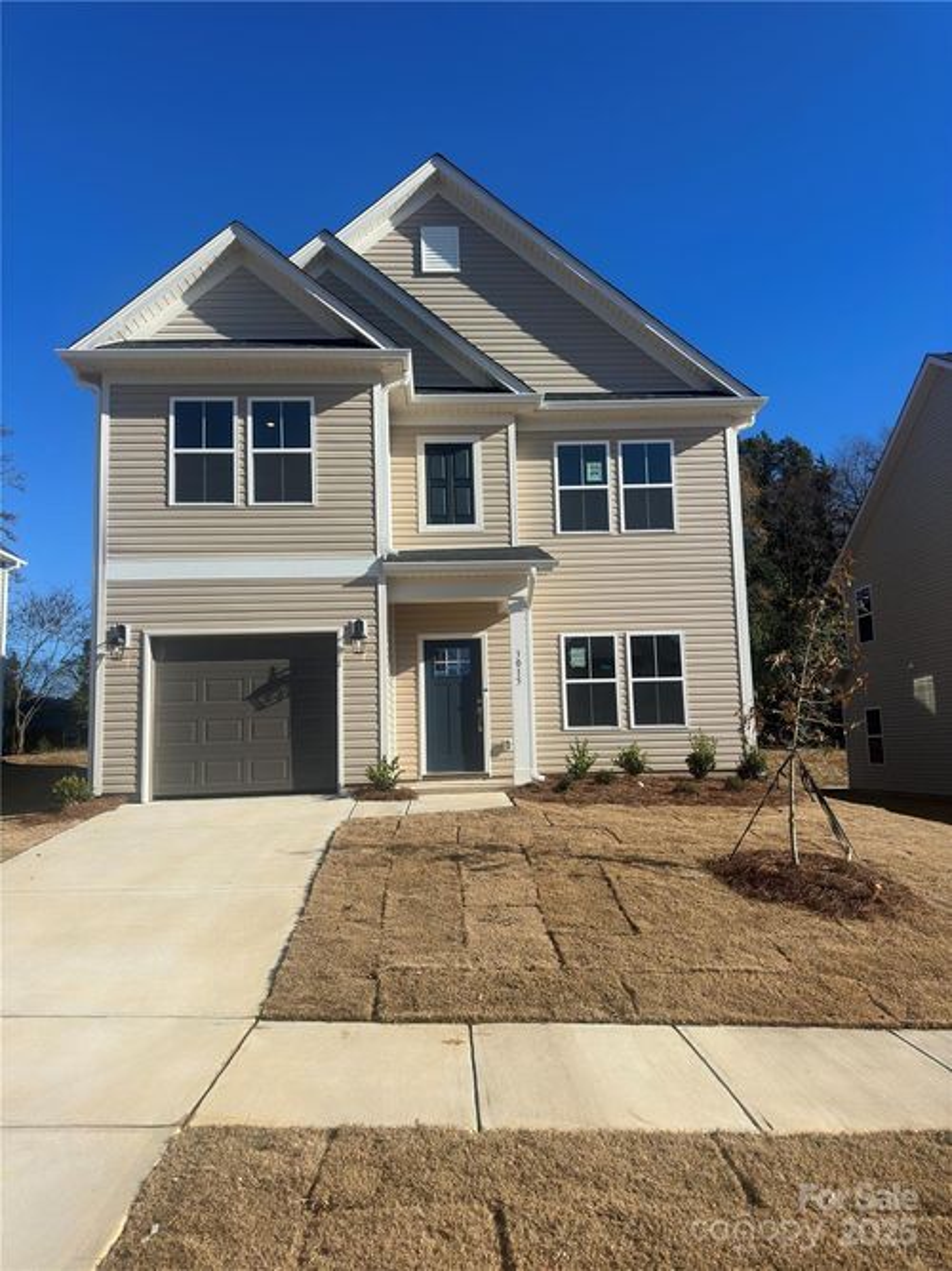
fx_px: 880
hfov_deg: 56.8
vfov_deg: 71.6
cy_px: 636
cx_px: 476
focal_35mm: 24
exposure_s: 1/6024
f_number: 1.78
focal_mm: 6.86
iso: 80
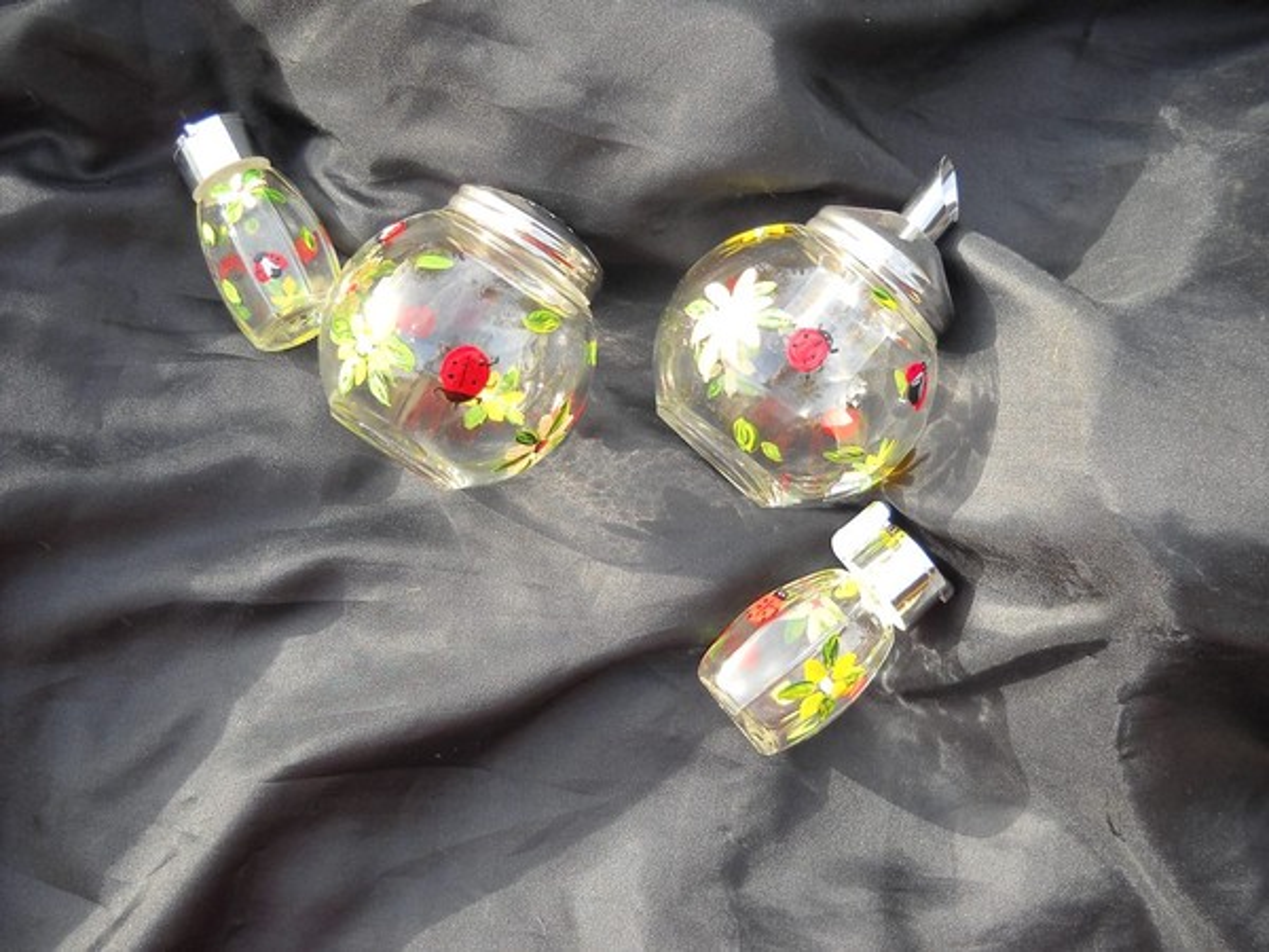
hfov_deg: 45.8
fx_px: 1503
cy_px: 476
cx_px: 634
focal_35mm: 41
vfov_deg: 35.1
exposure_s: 1/100
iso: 64
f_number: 3.1
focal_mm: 6.72
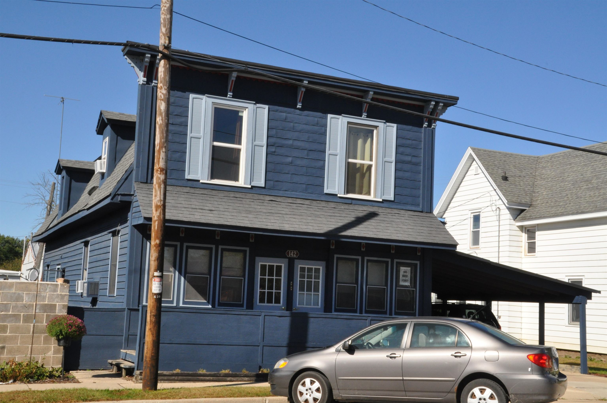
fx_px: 808
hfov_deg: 41.2
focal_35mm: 48
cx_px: 304
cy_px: 202
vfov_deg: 28.0
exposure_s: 1/200
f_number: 25
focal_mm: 32
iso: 800
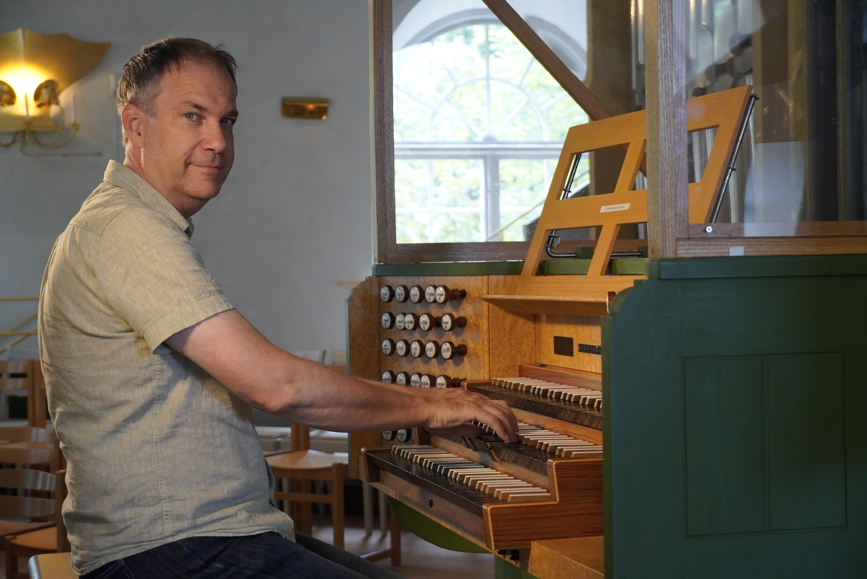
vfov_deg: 19.8
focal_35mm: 69
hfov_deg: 29.2
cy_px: 290
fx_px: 1663
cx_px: 434
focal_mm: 46
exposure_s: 1/160
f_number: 5
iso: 2500
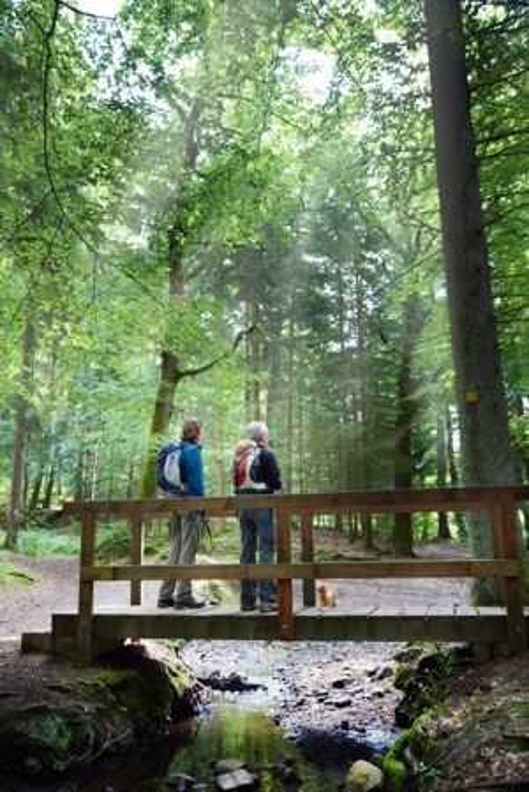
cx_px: 264
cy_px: 396
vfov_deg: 58.7
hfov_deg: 41.2
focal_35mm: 32
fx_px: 704
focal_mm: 32
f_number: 4
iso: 560
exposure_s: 1/60
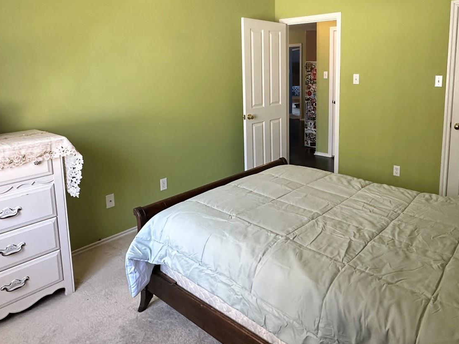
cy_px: 116
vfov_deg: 52.1
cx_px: 282
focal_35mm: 26
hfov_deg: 66.5
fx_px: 345
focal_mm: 2.22
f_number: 2.2
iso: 250
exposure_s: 1/60
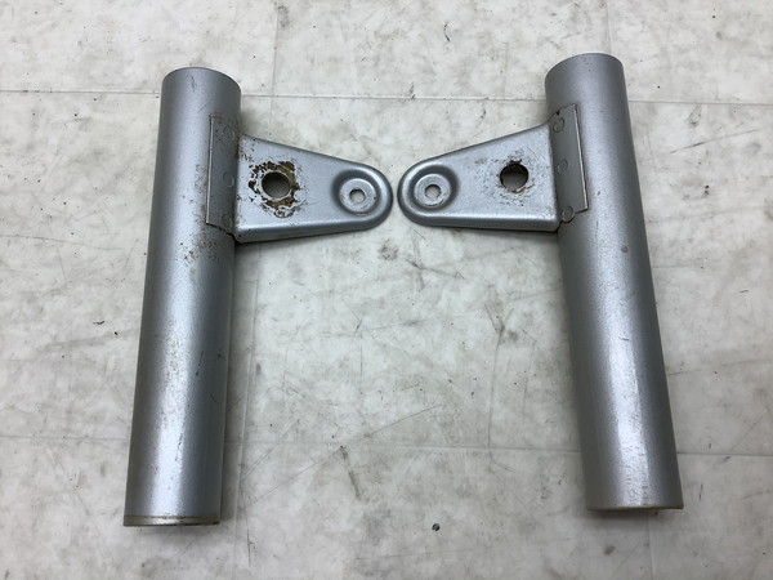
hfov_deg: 58.4
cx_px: 386
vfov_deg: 45.4
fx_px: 692
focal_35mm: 31
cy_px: 290
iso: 50
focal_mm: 3.3
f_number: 2.4
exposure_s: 1/120
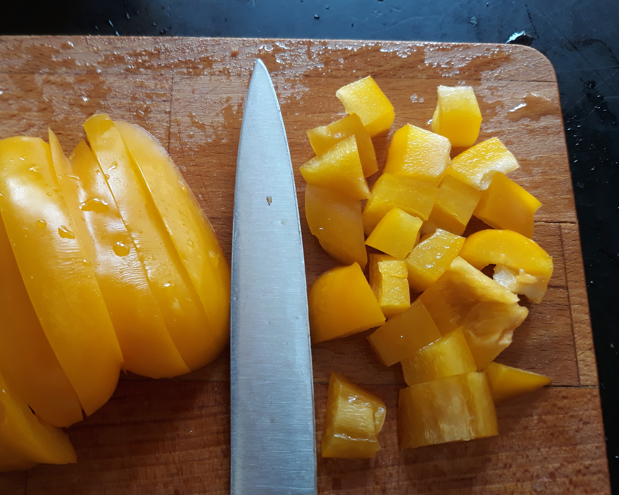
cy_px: 290
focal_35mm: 34
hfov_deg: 52.4
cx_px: 242
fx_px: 623
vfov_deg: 43.2
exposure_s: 1/50
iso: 50
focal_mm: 3.71
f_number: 1.7
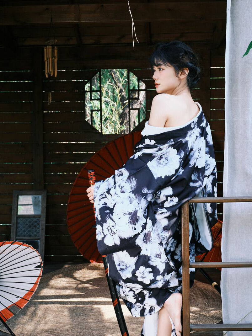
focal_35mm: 51
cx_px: 149
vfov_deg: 37.5
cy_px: 178
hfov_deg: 28.5
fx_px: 495
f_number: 7.1
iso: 500
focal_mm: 48.8
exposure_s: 1/160
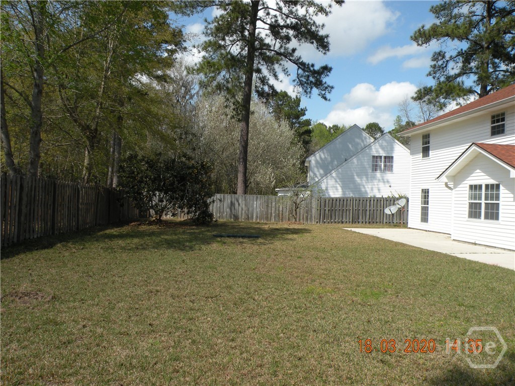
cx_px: 258
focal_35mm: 27
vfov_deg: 51.4
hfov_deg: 65.3
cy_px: 193
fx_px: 402
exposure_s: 1/243
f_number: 6.3
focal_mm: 4.7
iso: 64
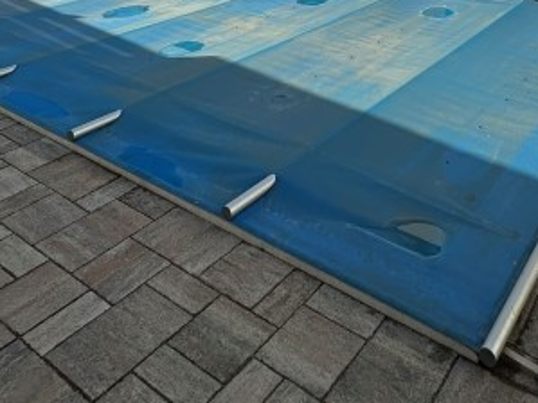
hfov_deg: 46.6
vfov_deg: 27.5
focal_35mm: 40
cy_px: -167
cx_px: 321
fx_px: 621
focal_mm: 2.22
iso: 50
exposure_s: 1/3205
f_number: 2.2
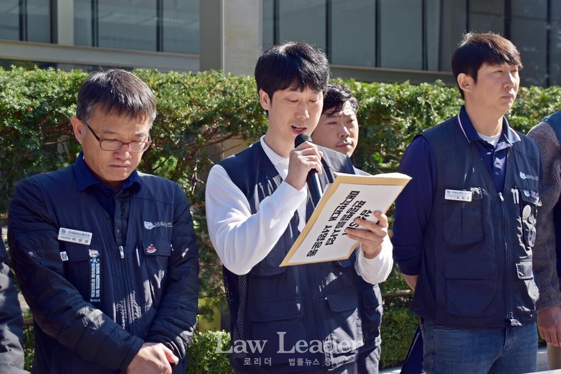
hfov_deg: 35.0
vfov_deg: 23.8
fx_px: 888
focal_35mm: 57
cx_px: 280
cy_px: 187
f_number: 4.5
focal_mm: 38
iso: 100
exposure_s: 1/500
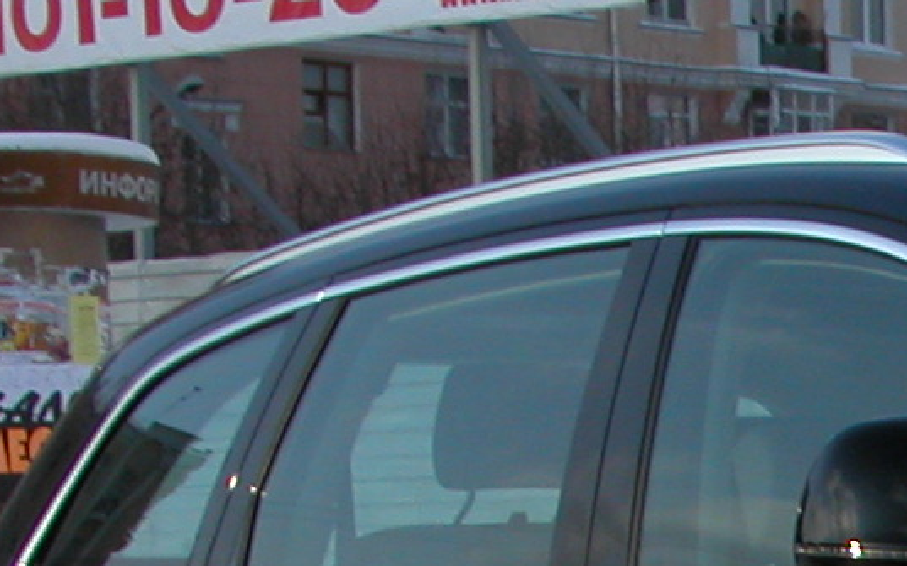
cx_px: 1682
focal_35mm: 177
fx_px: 4373
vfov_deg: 7.1
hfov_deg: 11.0
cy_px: 1162
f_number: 5.6
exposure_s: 1/265
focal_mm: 8.9
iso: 100
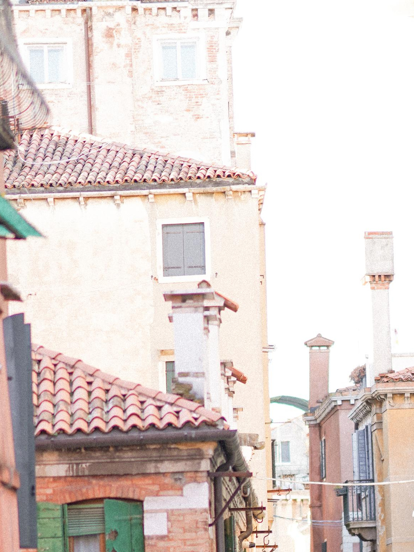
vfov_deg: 9.1
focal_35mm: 217
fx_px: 3459
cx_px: 395
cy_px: 520
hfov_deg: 6.8
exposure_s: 1/400
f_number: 1.4
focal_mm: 85
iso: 100
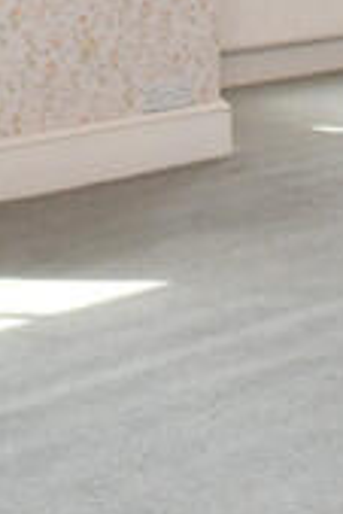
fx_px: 1298
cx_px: 531
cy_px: -211
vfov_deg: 19.9
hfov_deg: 14.0
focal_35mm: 91
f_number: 10
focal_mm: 10
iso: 400
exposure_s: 1/100
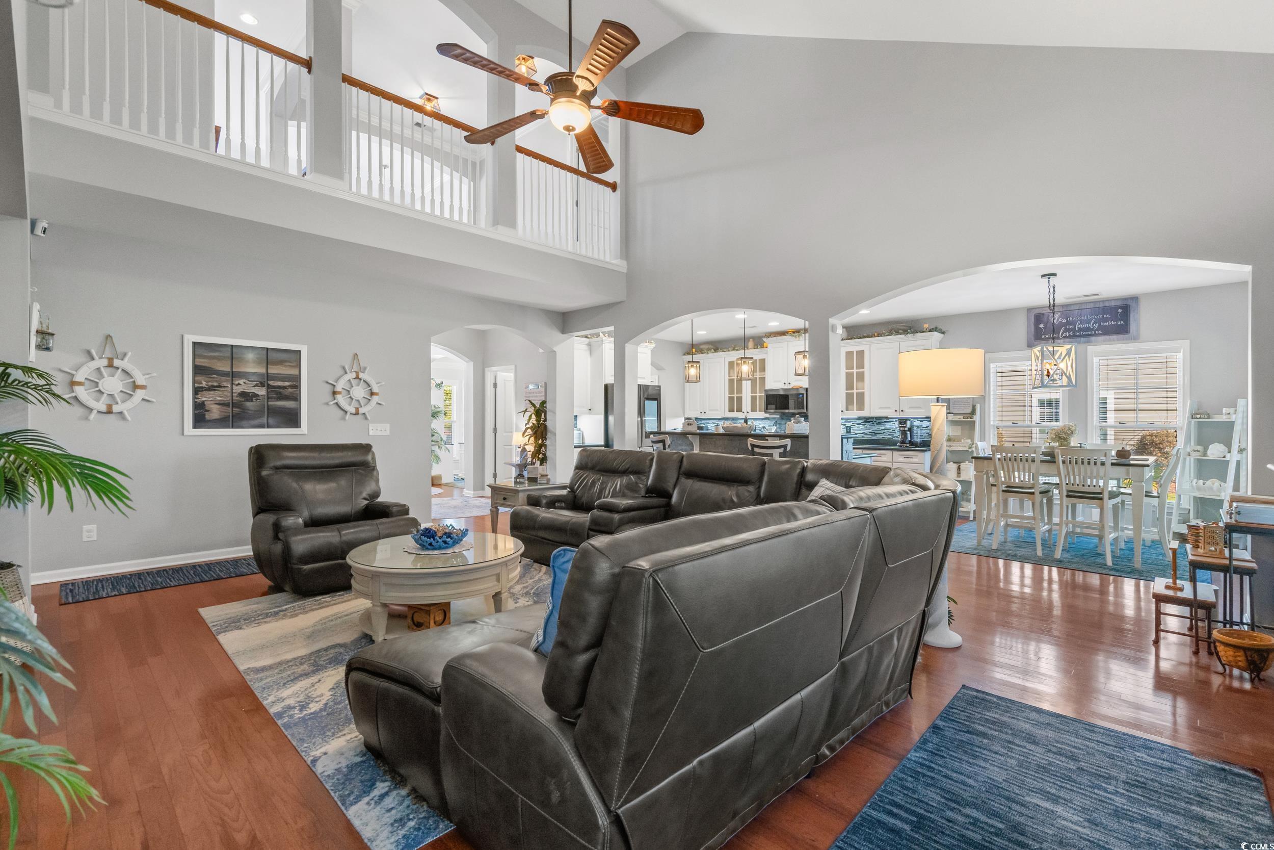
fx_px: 566
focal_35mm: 16
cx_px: 637
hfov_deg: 96.7
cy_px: 425
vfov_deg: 73.8
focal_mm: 16
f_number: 8
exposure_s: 1/15
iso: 1250
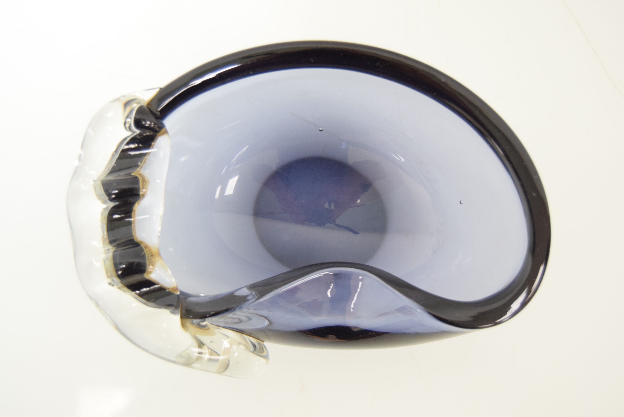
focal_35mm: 51
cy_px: 208
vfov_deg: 26.5
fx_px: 885
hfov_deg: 38.9
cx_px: 312
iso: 1600
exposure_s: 1/50
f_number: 4.5
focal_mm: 34
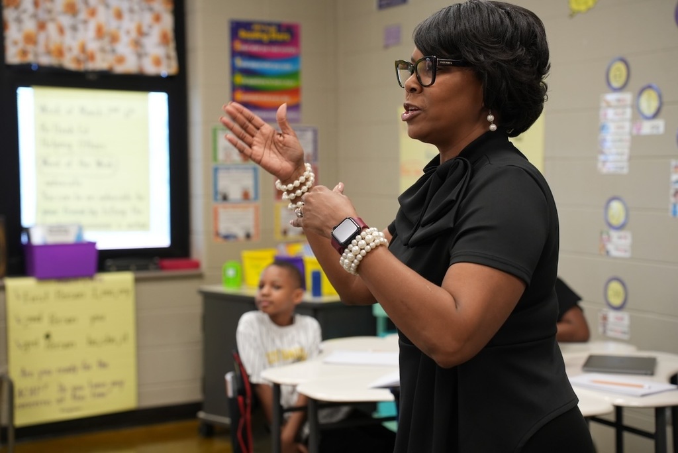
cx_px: 339
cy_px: 226
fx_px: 1300
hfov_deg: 29.2
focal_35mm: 69
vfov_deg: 19.7
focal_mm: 69
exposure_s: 1/160
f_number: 4
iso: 1250
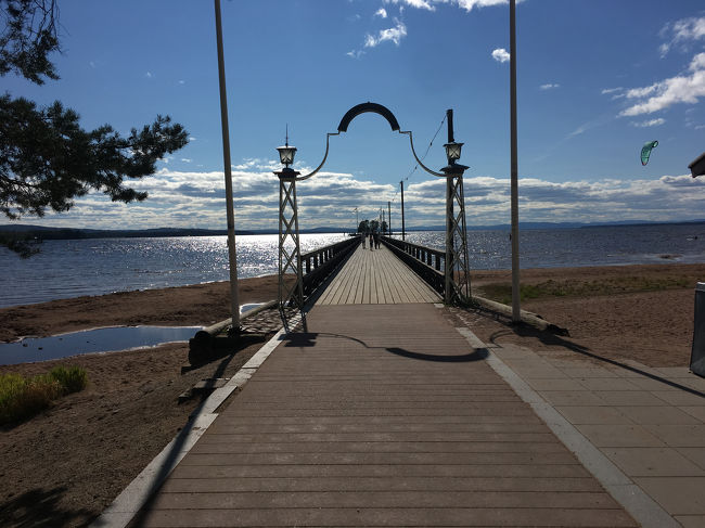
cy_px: 264
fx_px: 590
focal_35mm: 29
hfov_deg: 61.7
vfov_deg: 48.2
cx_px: 352
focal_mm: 4.15
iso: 25
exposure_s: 1/3846
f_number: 2.2
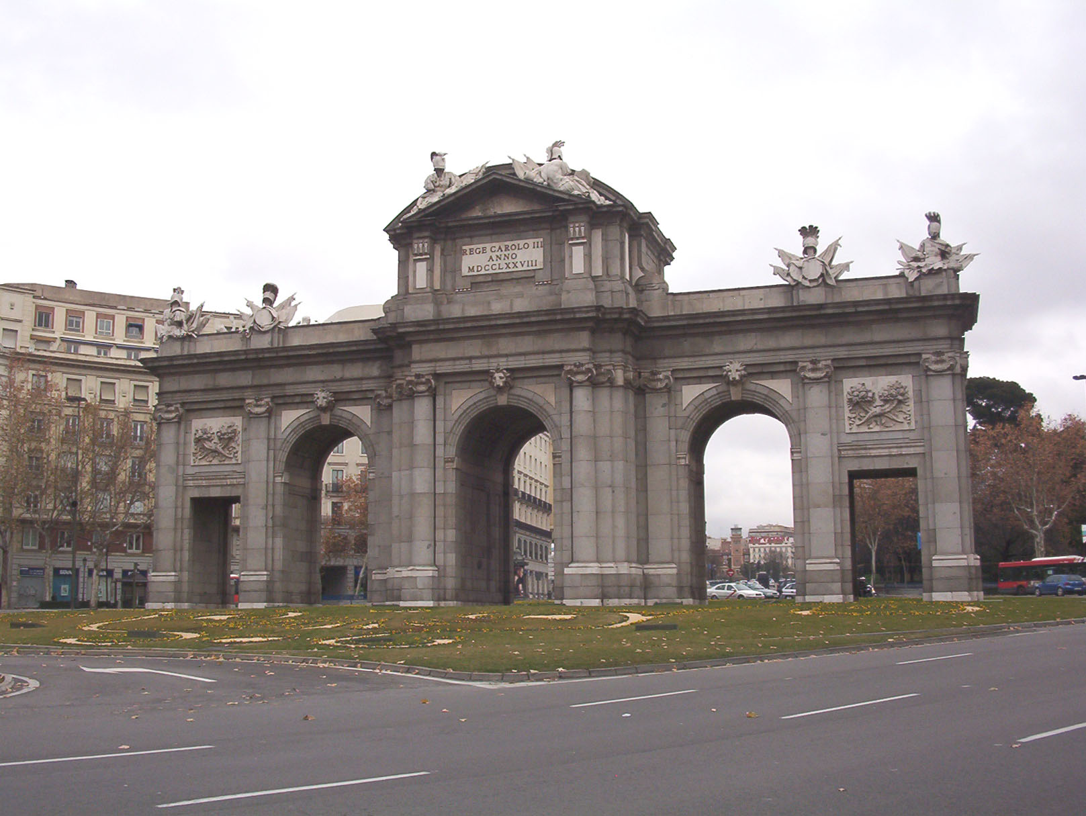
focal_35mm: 39
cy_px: 408
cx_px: 543
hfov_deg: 47.8
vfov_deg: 36.9
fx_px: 1224
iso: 100
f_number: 4.5
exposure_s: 1/413
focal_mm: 6
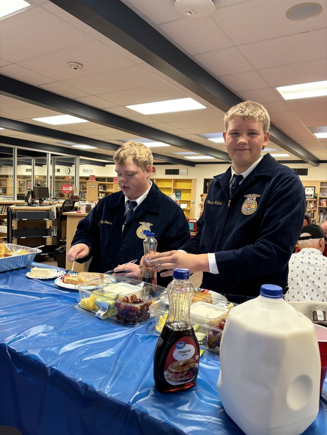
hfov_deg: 53.1
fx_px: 327
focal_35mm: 26
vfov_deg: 67.3
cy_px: 218
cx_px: 164
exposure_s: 1/60
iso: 125
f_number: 1.6
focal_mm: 5.96
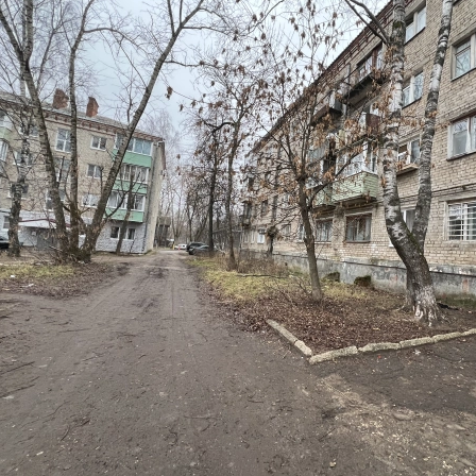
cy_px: 233
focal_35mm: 16
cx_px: 312
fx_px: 249
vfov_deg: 87.4
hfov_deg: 84.8
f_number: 1.8
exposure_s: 1/99
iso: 200
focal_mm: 1.57
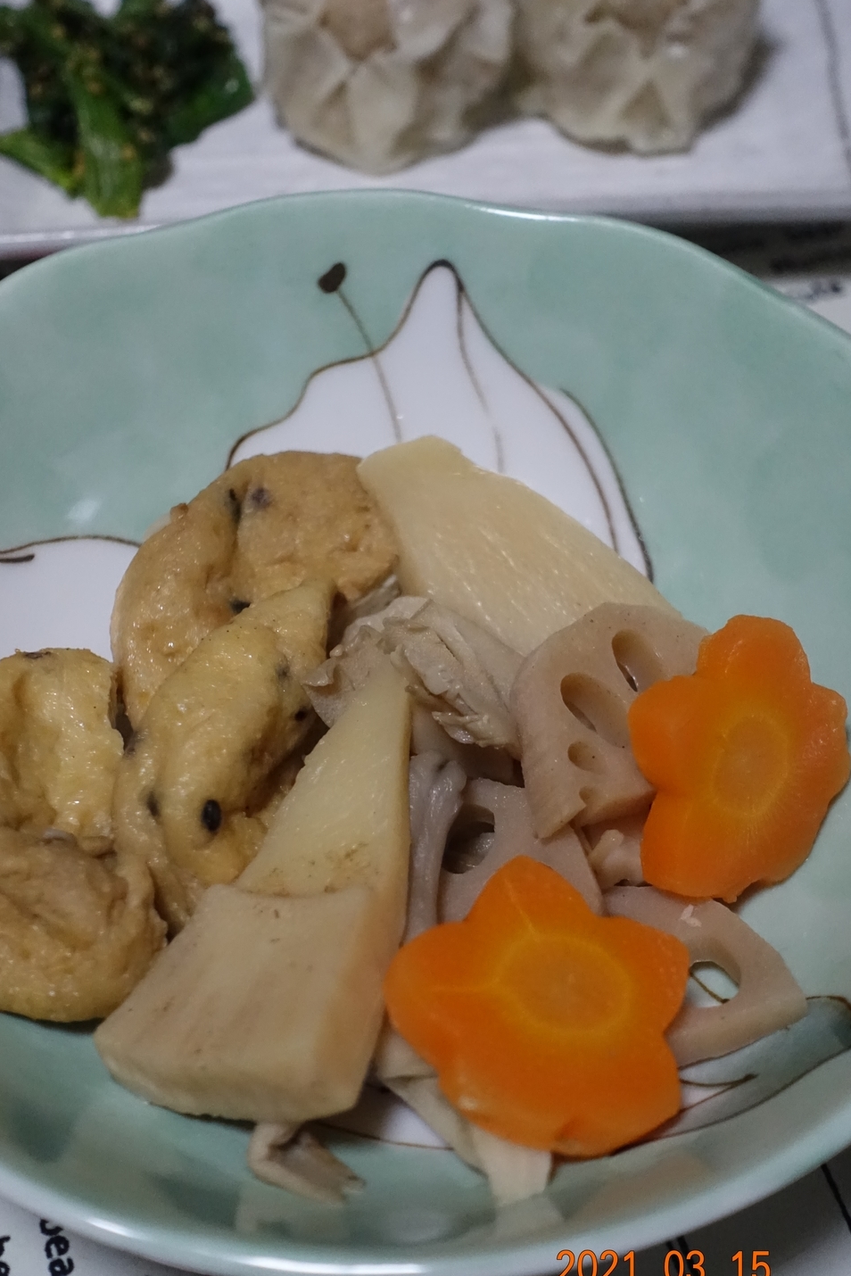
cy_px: 670
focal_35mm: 66
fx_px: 2339
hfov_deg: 20.6
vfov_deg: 30.5
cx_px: 388
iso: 2500
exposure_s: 1/125
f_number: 2.8
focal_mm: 21.79
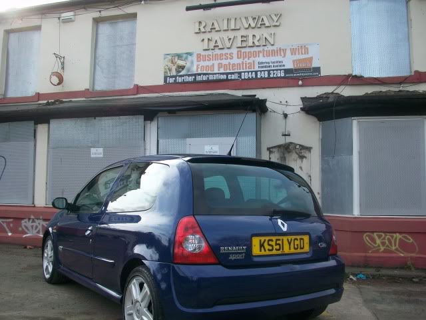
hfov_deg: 56.8
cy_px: 160
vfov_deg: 44.2
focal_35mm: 32
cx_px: 213
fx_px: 394
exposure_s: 1/400
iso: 64
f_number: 2.8
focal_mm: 5.7
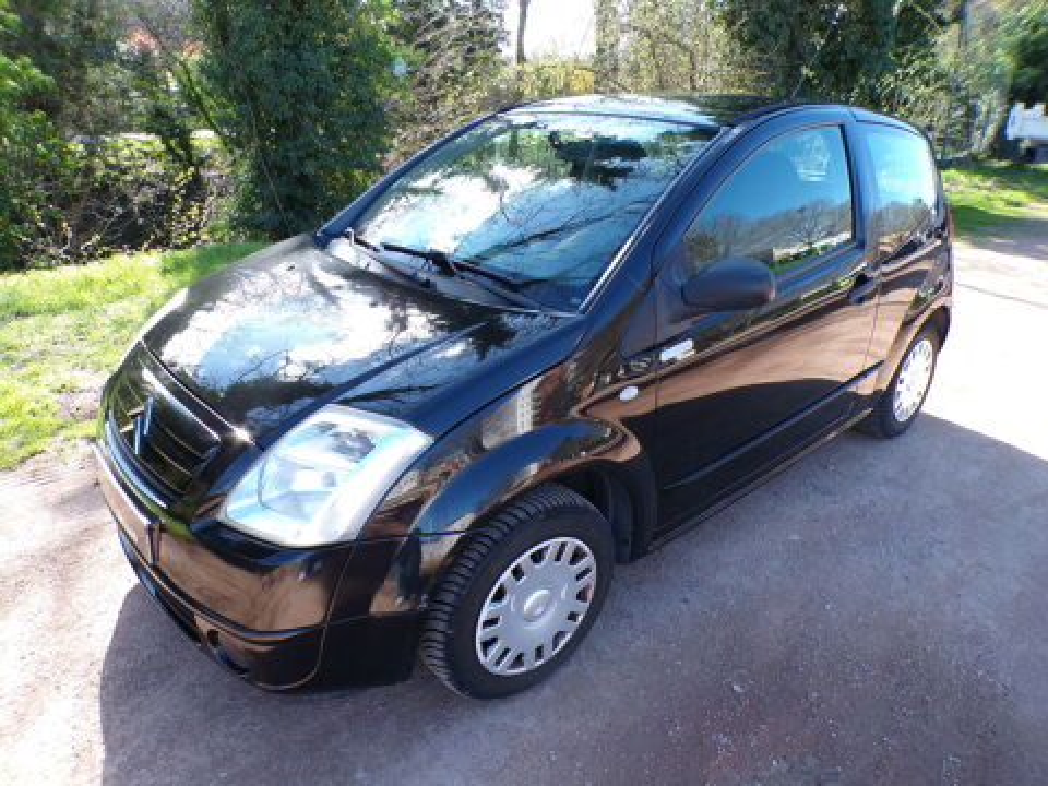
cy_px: 393
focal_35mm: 24
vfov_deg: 56.8
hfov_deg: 71.6
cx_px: 524
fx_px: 727
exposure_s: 1/80
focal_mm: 4.3
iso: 100
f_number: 4.4
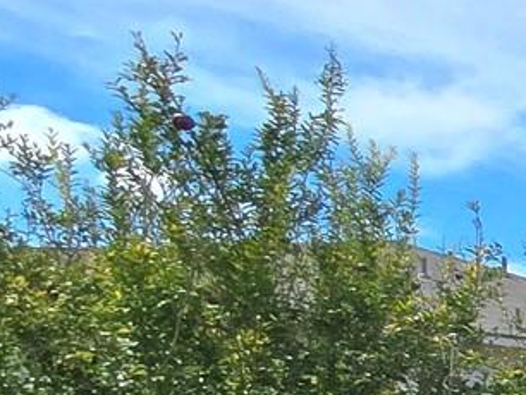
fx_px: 1323
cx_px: 1698
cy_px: 627
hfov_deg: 10.5
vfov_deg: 15.4
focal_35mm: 87
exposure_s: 1/3333
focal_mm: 2.2
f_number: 2.2
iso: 50
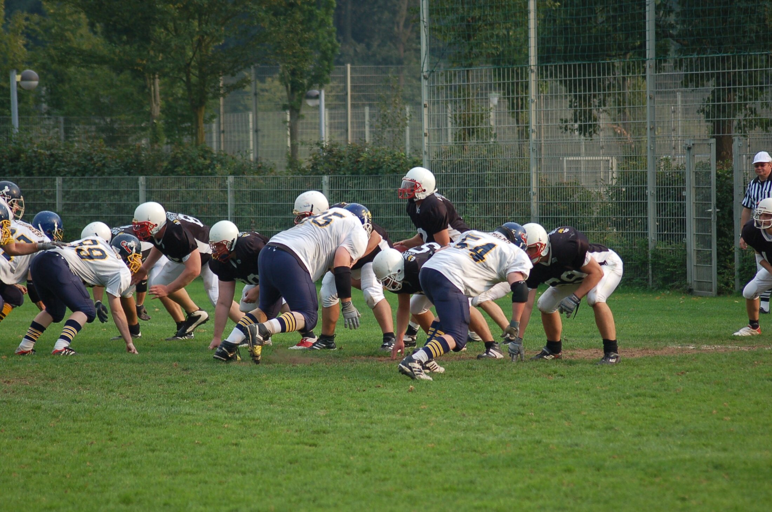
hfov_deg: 11.4
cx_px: 386
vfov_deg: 7.6
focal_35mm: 180
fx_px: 3853
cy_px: 256
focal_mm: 120
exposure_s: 1/1000
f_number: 4.2
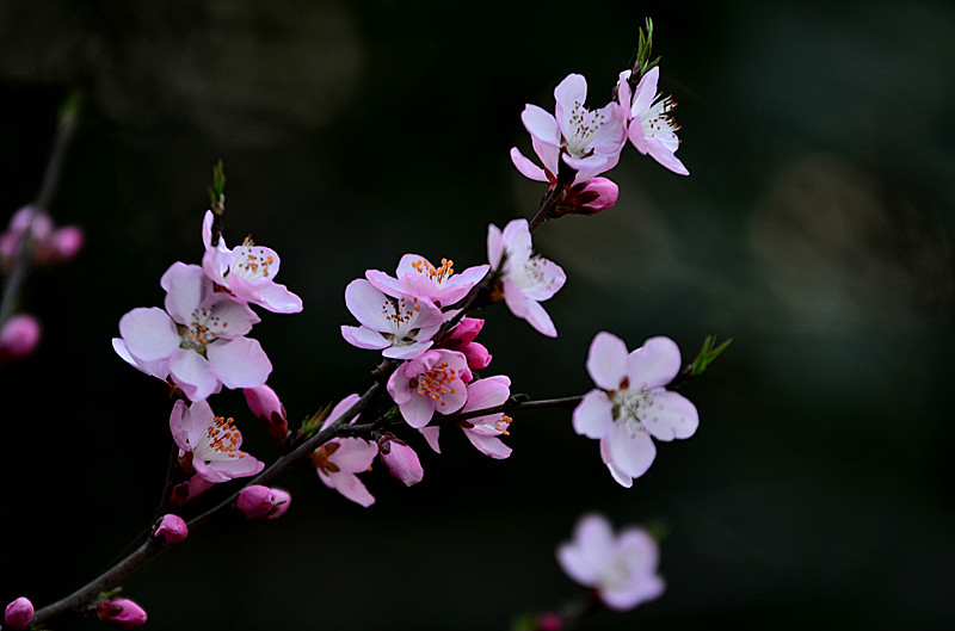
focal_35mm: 300
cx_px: 478
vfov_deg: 4.6
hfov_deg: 6.9
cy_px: 316
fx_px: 7938
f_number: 2.8
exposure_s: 1/160
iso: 320
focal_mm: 200
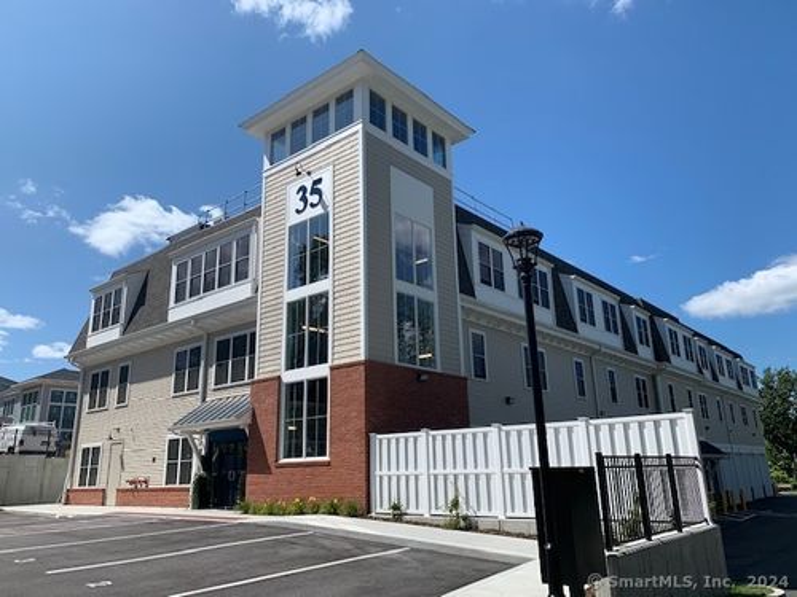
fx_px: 599
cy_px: 298
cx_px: 398
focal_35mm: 26
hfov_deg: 67.3
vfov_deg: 53.1
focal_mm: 4.25
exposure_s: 1/2833
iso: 25
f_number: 1.8
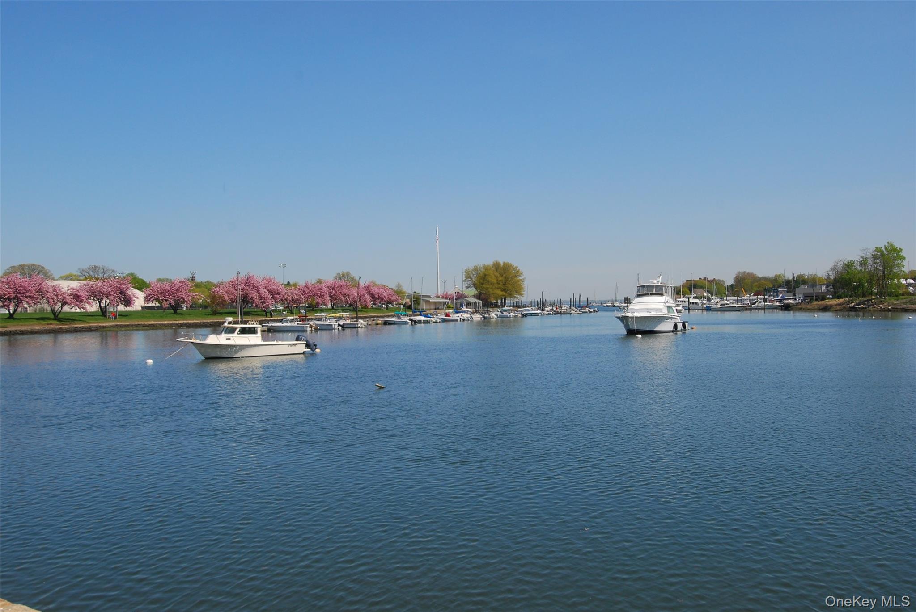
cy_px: 306
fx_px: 917
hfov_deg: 53.1
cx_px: 458
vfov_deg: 37.0
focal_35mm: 36
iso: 200
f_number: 10
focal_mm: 24
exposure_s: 1/400
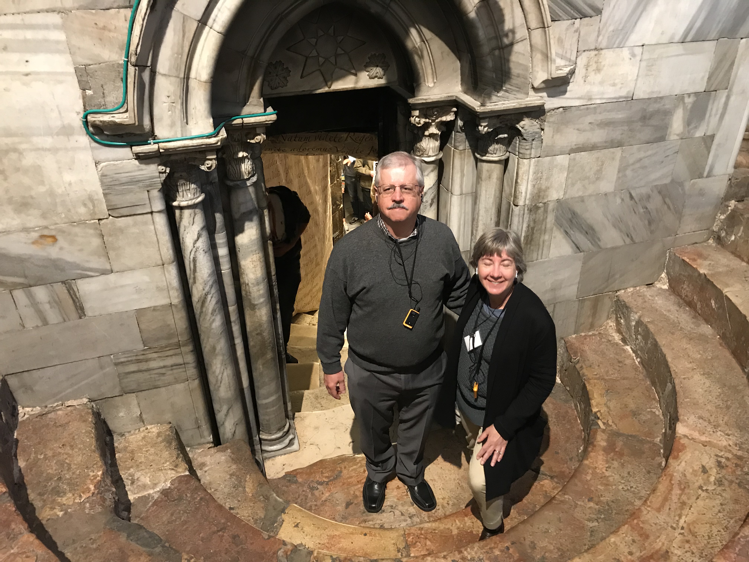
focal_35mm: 28
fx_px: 606
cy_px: 281
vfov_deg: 49.7
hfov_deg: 63.4
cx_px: 374
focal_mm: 3.99
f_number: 1.8
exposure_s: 1/10
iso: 100
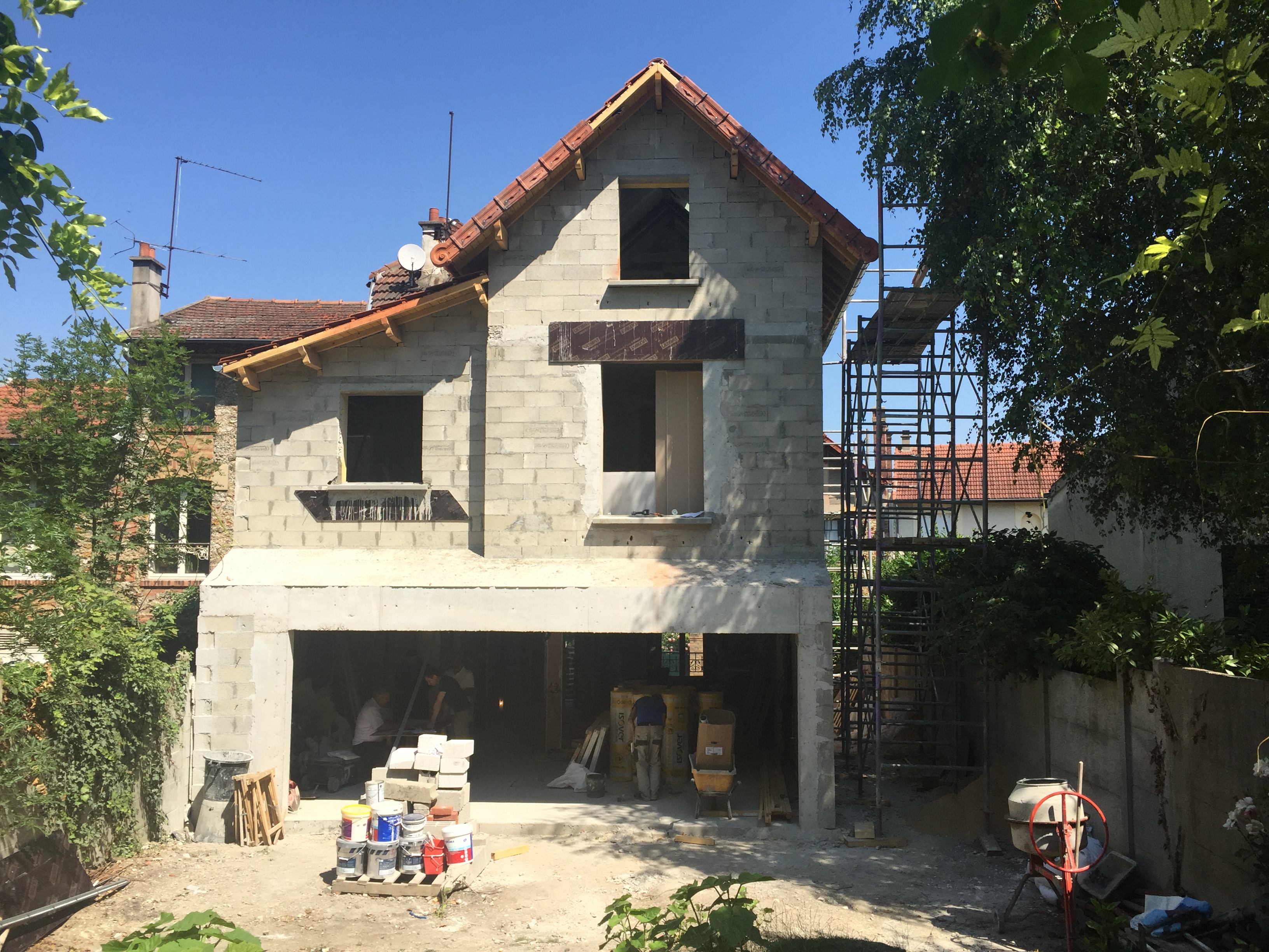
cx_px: 634
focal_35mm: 29
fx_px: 1063
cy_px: 476
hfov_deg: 61.7
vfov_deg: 48.2
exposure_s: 1/1647
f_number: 2.2
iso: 32
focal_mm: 4.15
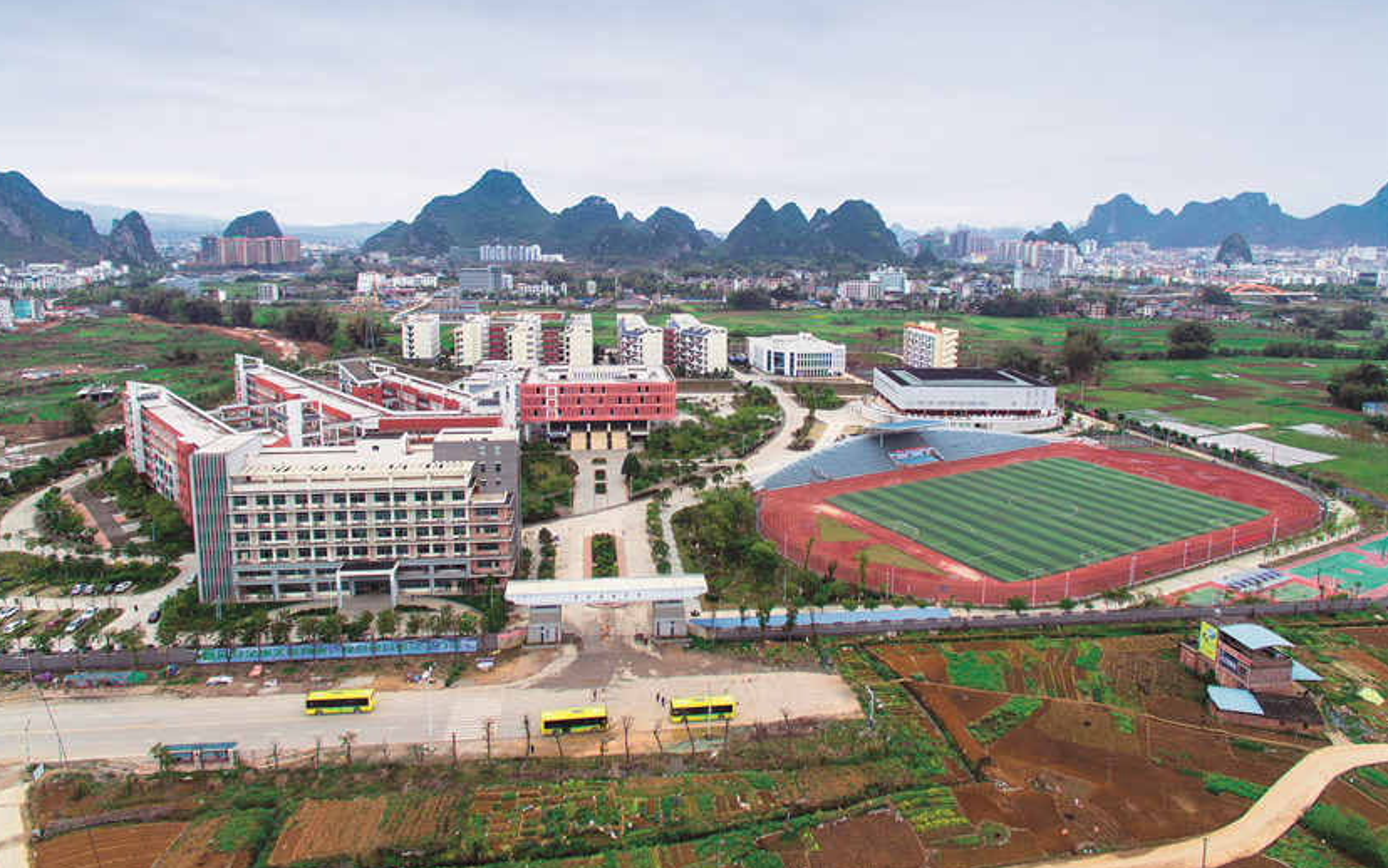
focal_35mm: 22
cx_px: 672
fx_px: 832
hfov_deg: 79.6
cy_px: 344
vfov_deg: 54.7
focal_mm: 3.61
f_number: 2.8
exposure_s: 1/350
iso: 100
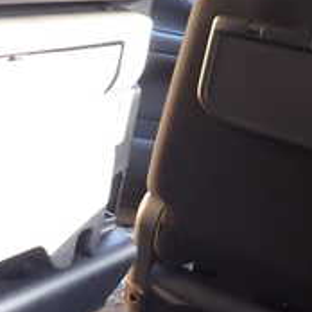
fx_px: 775
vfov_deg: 22.8
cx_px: -134
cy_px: 147
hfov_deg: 20.1
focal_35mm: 76
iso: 200
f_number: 2
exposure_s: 1/50
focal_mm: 4.5
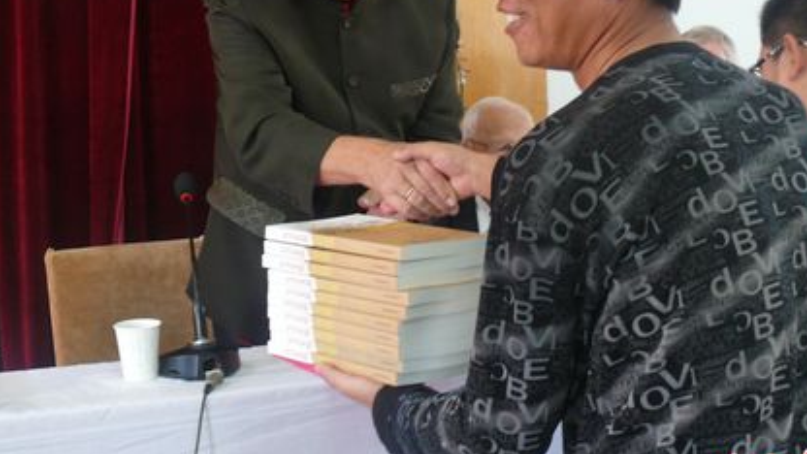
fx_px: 1177
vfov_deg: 21.7
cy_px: 130
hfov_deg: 37.8
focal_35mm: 55
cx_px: 390
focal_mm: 7.4
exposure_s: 1/15
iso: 200
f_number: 2.8
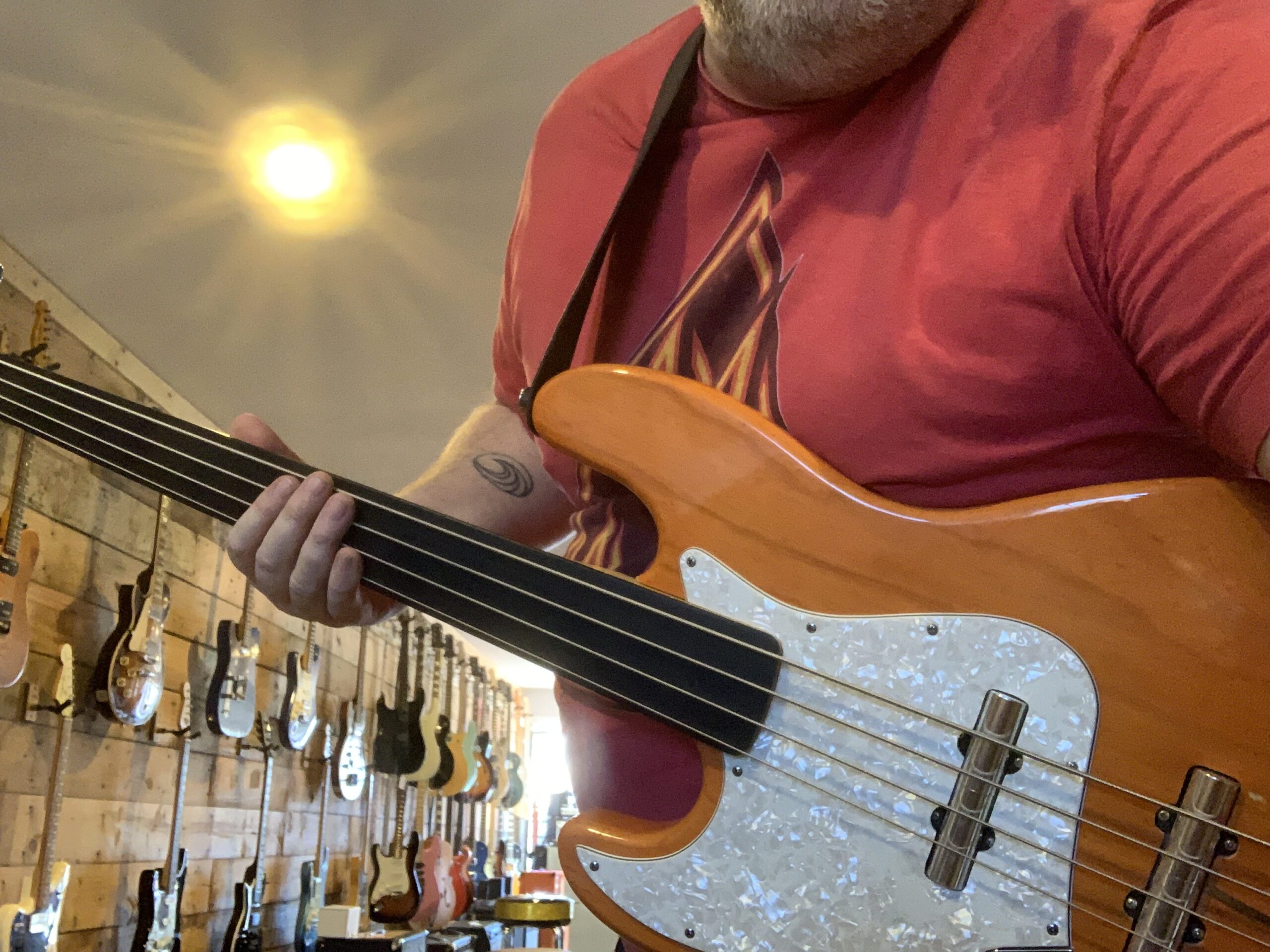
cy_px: 476
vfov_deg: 44.2
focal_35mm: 32
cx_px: 635
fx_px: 1174
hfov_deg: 56.8
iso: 500
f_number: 2.2
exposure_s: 1/30
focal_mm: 2.87
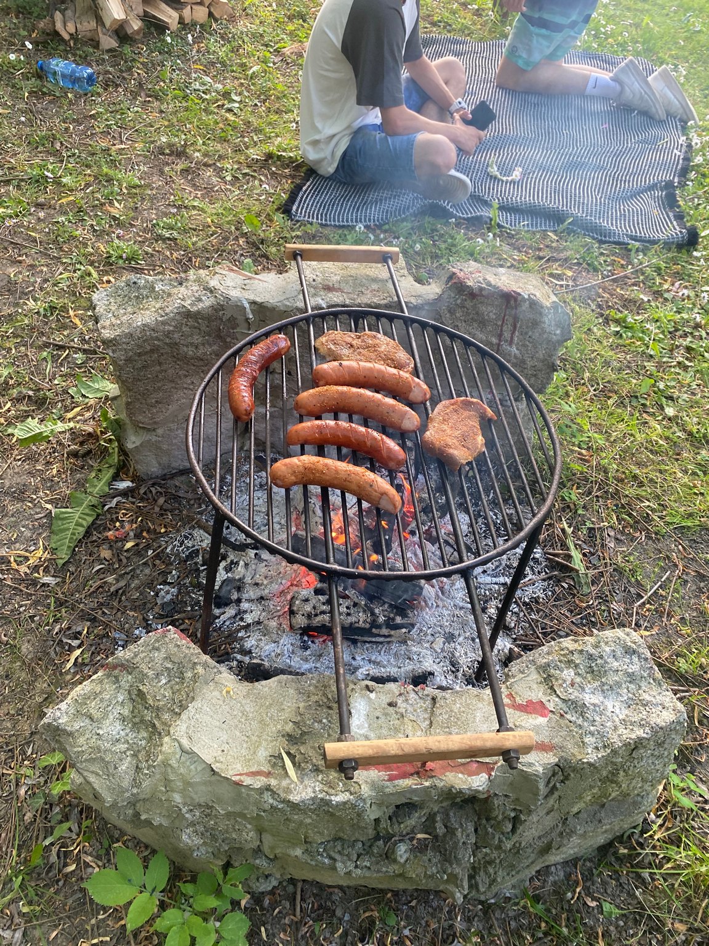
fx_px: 710
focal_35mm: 26
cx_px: 354
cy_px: 473
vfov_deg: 67.3
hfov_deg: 53.1
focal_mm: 4.25
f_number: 1.8
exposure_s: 1/115
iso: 125
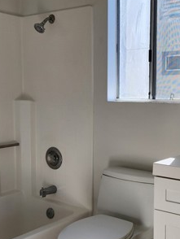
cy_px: 131
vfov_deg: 38.1
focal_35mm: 50
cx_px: 131
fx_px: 346
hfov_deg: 28.8
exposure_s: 1/279
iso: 20
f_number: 1.8
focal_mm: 5.4
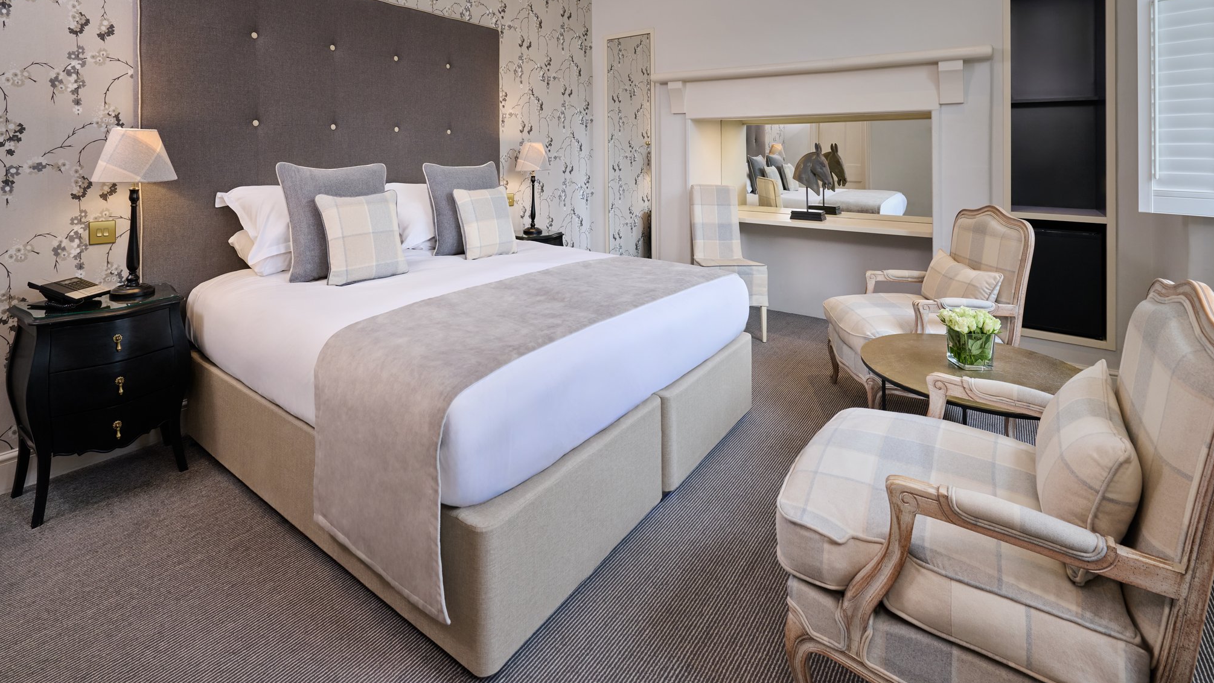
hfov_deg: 99.4
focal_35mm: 16
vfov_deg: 66.6
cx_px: 605
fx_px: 515
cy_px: 282
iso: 200
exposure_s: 1/20
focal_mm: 15
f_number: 8
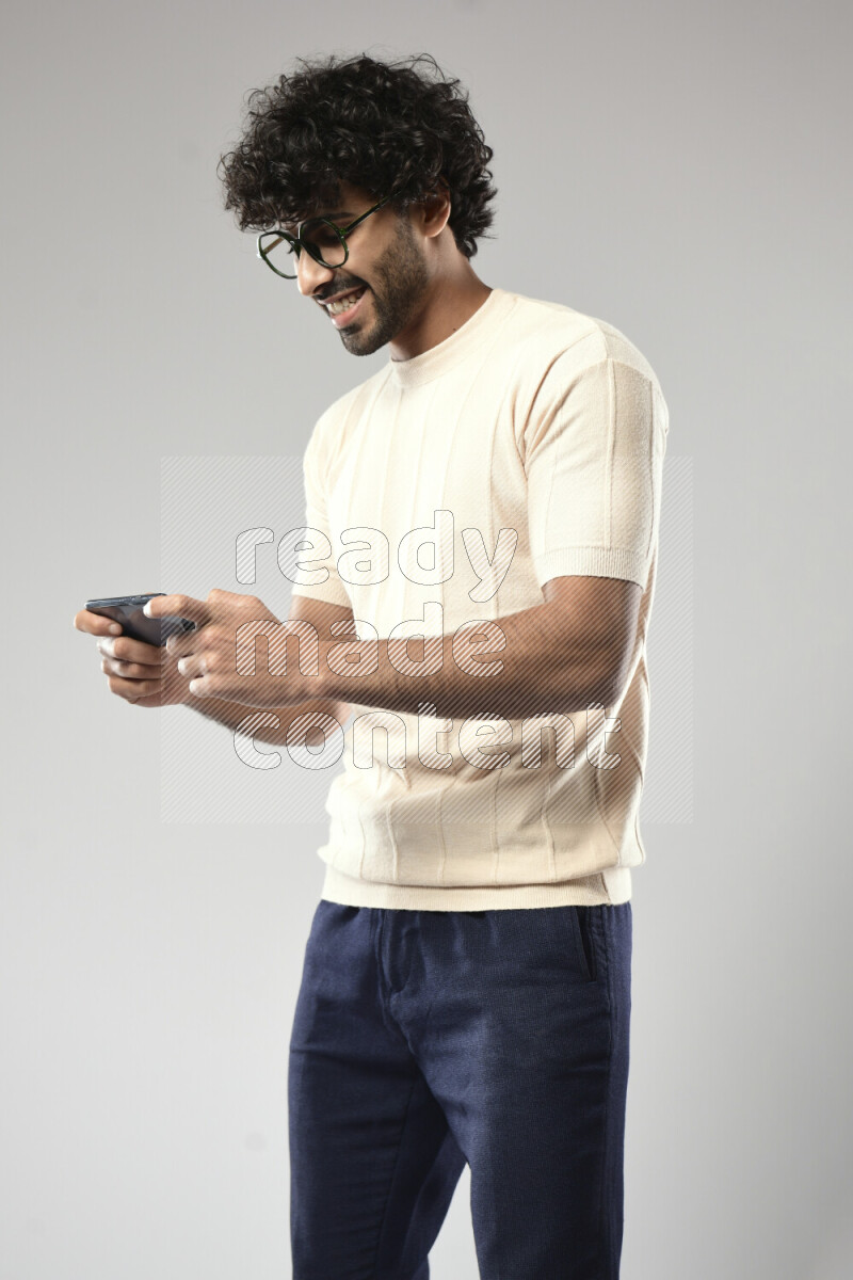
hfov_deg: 21.9
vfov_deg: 32.4
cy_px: 640
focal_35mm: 62
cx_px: 426
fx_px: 2203
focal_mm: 62
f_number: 5
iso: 400
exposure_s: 1/125
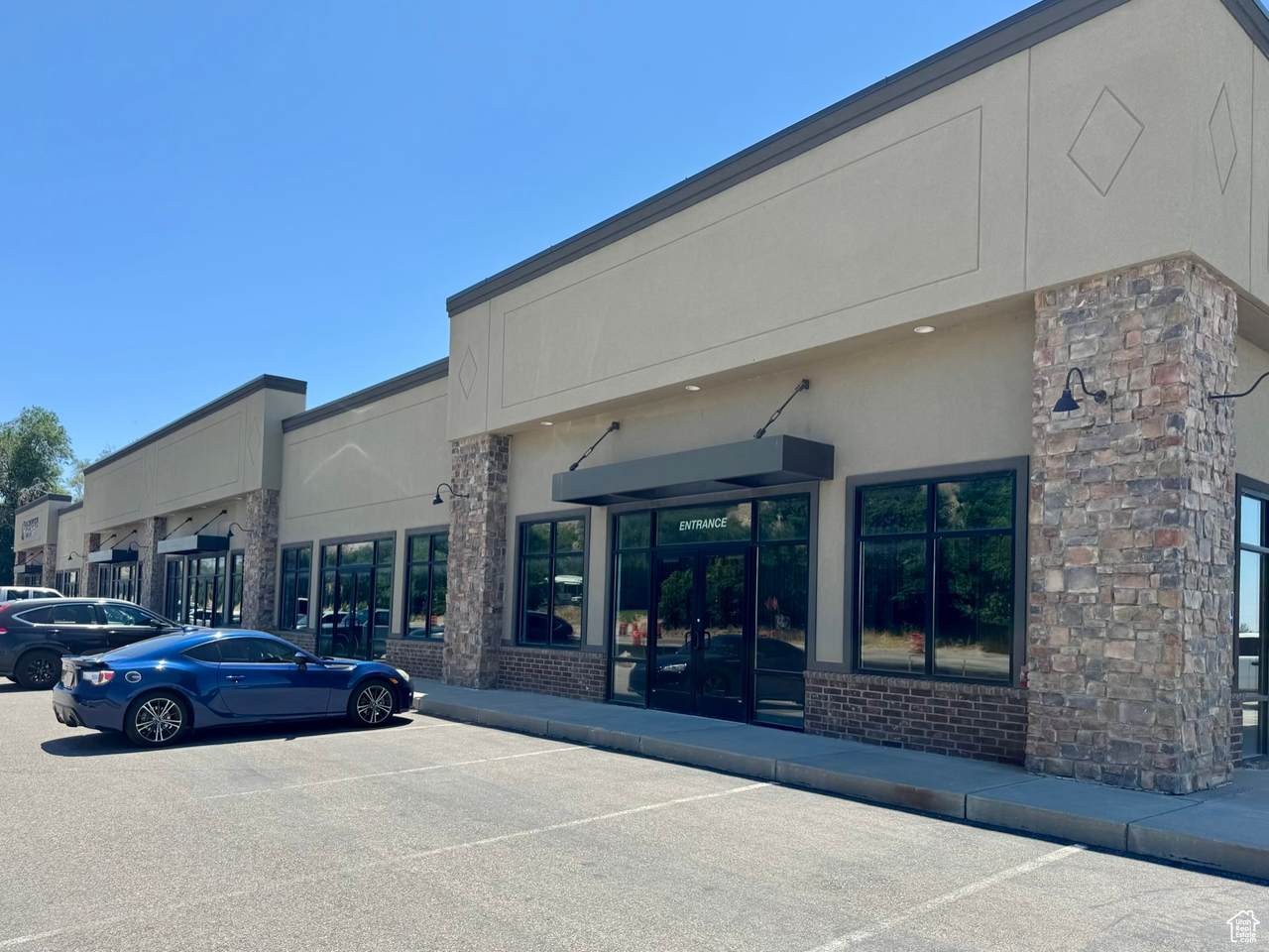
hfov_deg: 71.6
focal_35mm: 24
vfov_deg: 56.8
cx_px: 634
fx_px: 880
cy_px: 476
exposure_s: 1/2959
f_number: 1.78
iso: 80
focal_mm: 6.76
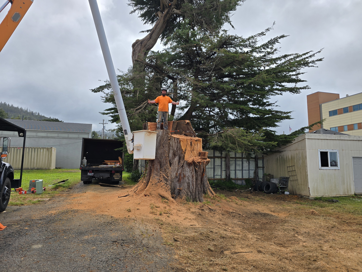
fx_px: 241
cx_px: 181
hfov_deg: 73.9
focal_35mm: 23
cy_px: 136
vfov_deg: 58.9
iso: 12
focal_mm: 6.3
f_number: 1.7
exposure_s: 1/1242
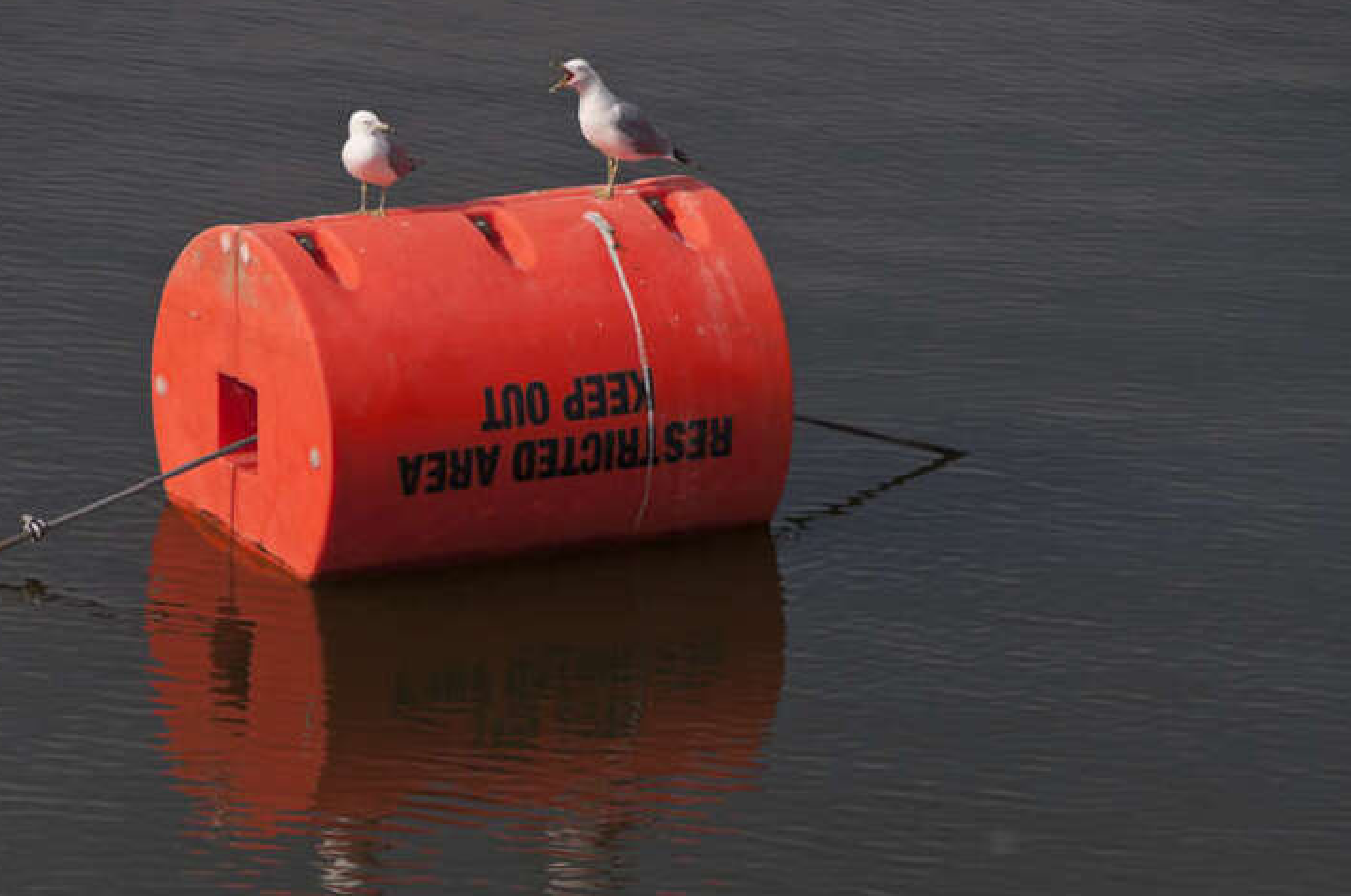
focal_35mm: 287
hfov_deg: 7.2
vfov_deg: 4.8
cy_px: 447
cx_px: 671
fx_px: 10756
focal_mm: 170
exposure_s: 1/1500
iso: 200
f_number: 8
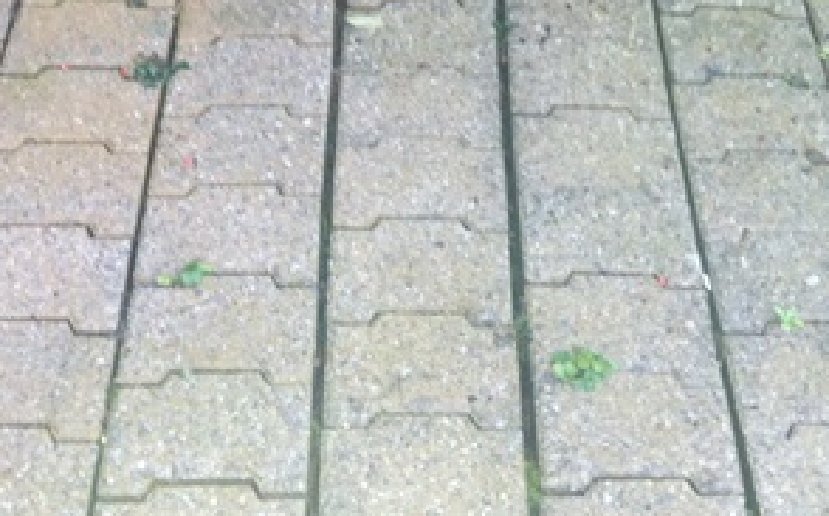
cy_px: -299
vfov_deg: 12.2
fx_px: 2279
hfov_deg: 20.6
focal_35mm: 101
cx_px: 493
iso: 100
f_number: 2.8
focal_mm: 3.85
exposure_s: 1/15
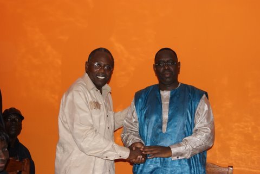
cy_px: 87
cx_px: 130
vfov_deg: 20.2
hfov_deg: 29.9
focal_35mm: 68
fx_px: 487
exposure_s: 1/80
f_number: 5.6
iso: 400
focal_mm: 45
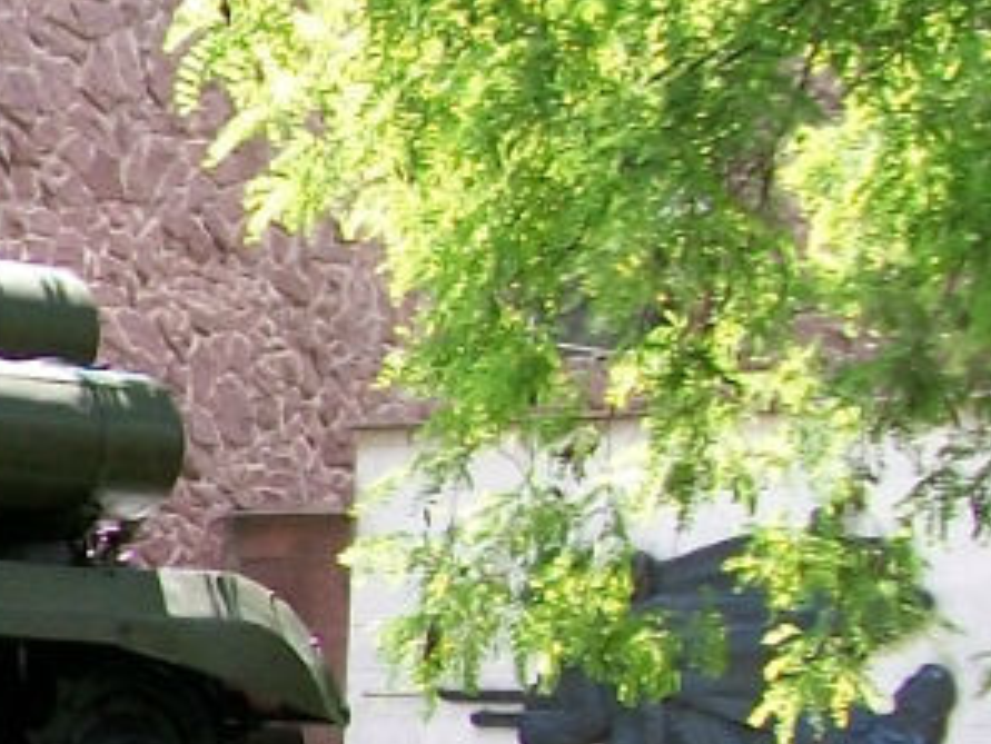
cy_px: 904
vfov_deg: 9.4
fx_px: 4439
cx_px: -1091
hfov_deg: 11.3
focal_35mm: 155
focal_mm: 6
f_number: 2.7
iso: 80
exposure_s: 1/160
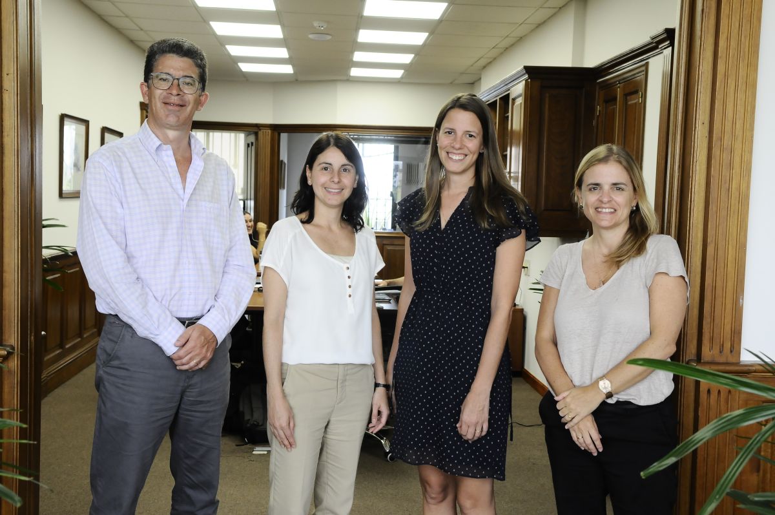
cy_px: 258
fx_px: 903
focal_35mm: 42
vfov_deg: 31.8
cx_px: 388
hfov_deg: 46.4
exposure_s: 1/100
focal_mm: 28
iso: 800
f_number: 5
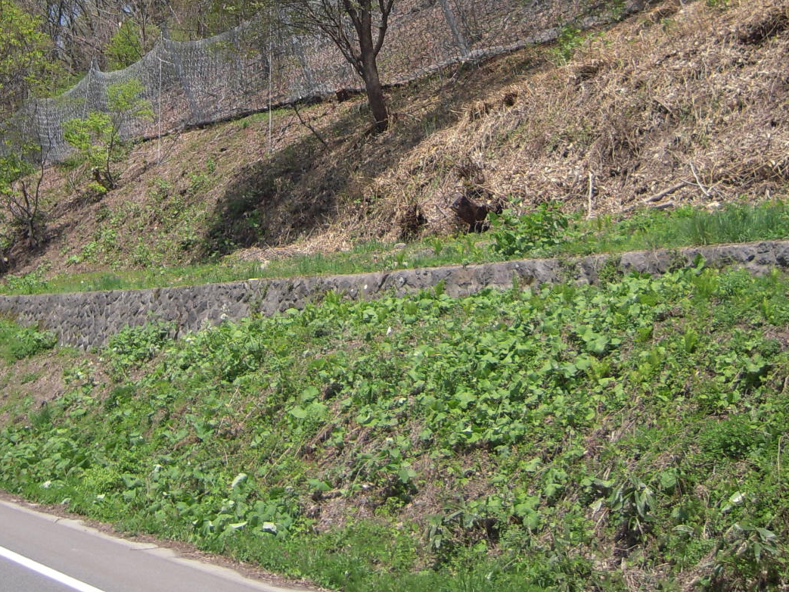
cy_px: 11
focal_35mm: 55
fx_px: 1253
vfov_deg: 25.4
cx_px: 343
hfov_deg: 34.9
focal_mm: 5
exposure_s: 1/320
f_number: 5.4
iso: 100
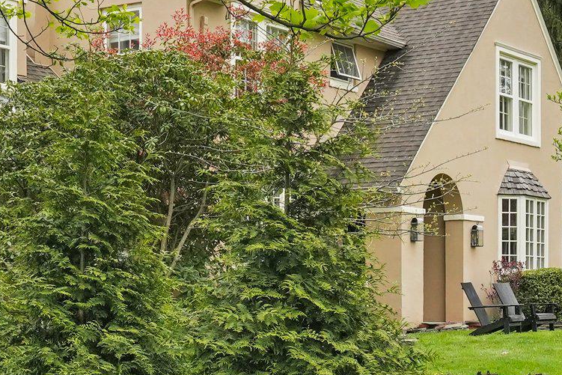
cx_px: 85
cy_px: 65
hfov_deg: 22.2
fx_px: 1405
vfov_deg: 15.1
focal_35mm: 90
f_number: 8
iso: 3200
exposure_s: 1/1250
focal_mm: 33
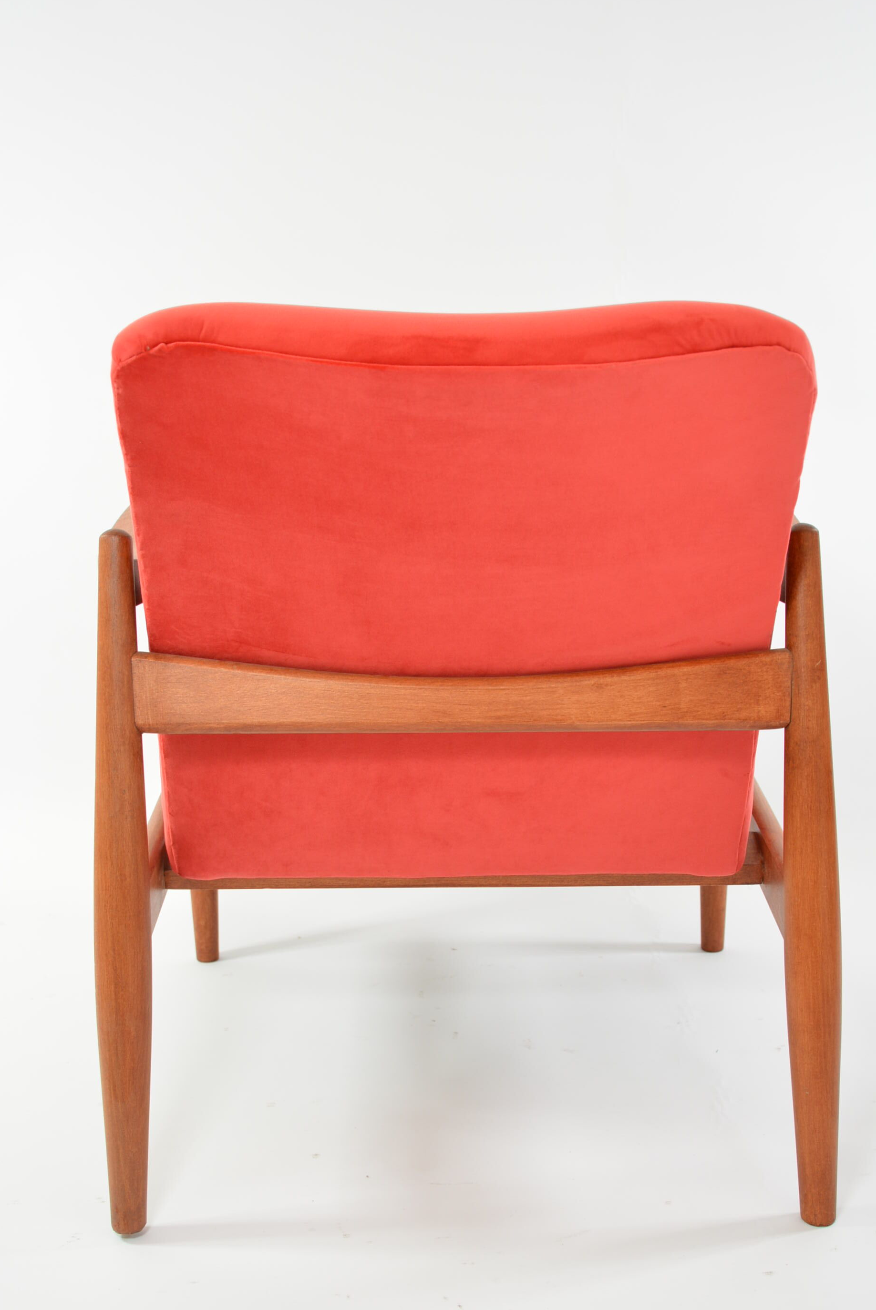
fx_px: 1785
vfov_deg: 40.3
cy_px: 676
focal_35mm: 49
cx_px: 472
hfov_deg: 27.6
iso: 400
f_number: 5.6
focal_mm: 30
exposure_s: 1/60
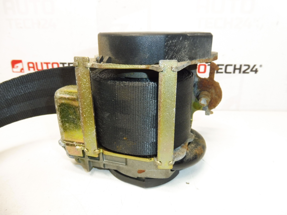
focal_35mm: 24
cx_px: 144
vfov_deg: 56.8
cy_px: 108
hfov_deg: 71.6
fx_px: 199
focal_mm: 4.3
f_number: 3.5
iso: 200
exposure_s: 1/60
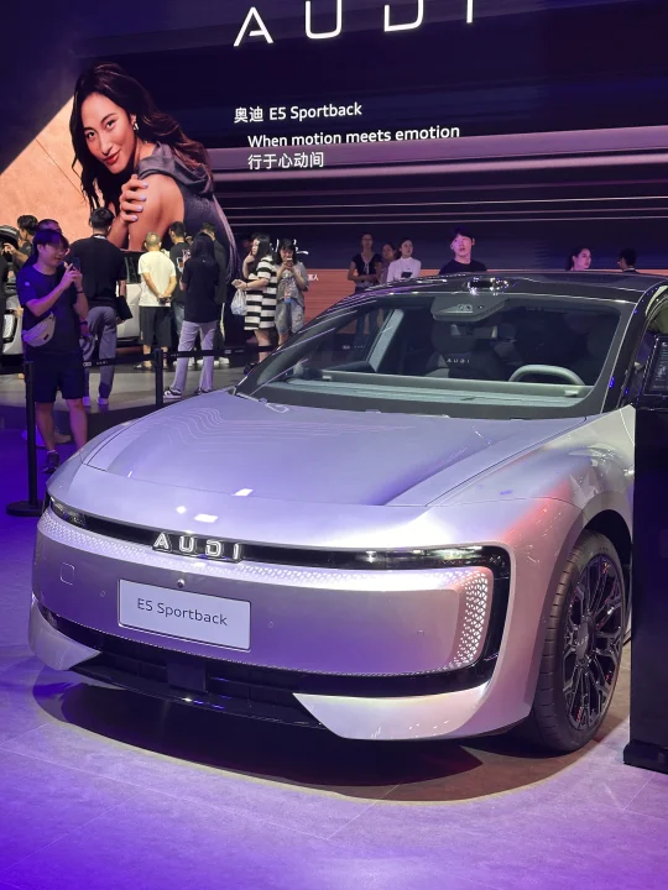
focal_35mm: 48
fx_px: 1235
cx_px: 334
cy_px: 445
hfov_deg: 30.3
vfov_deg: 39.7
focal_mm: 6.86
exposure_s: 1/80
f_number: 1.78
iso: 80
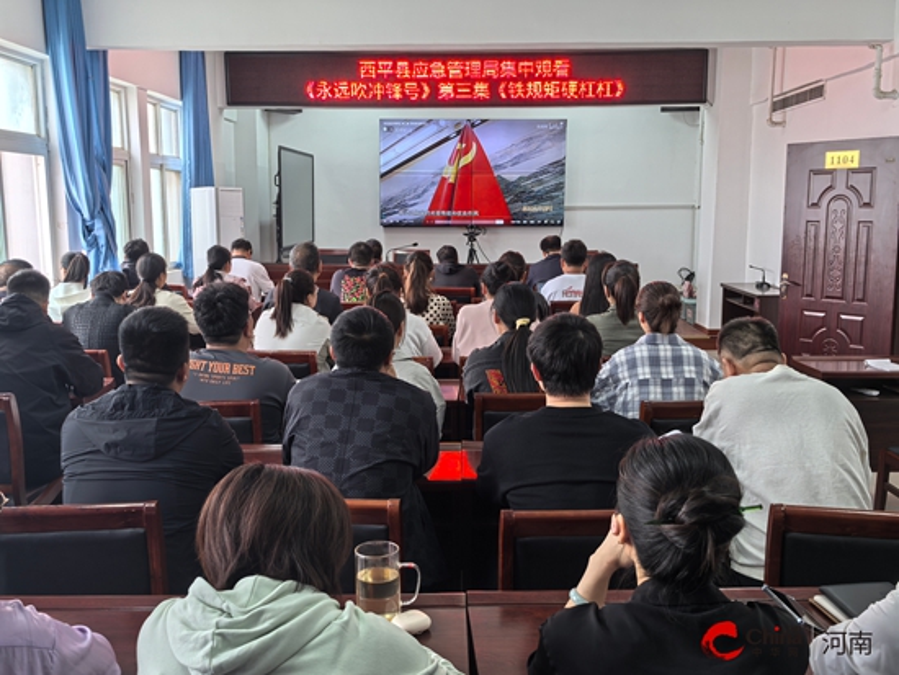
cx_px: 450
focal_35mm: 34
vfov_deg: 41.8
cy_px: 338
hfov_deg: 53.9
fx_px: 883
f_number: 2
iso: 160
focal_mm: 5.75
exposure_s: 1/100
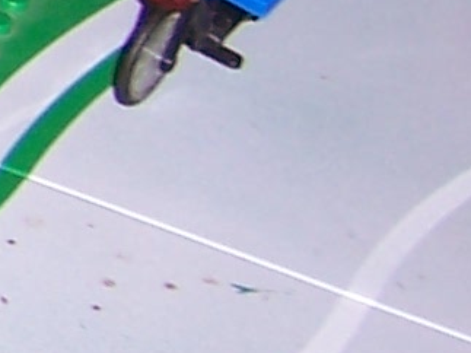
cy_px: -458
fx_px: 3904
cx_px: -1400
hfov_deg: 5.9
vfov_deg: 5.0
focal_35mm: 287
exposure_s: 1/60
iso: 80
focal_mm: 6.2
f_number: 2.8
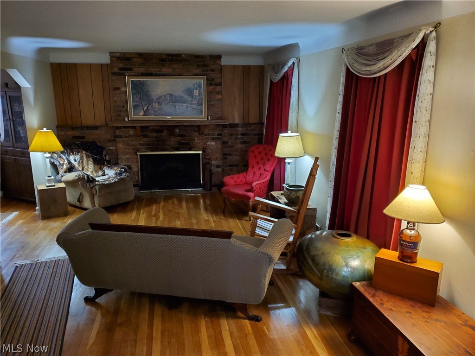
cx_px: 238
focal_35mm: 26
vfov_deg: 53.1
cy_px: 178
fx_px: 357
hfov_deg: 67.3
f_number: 1.5
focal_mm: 4.3
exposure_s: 1/39
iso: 320
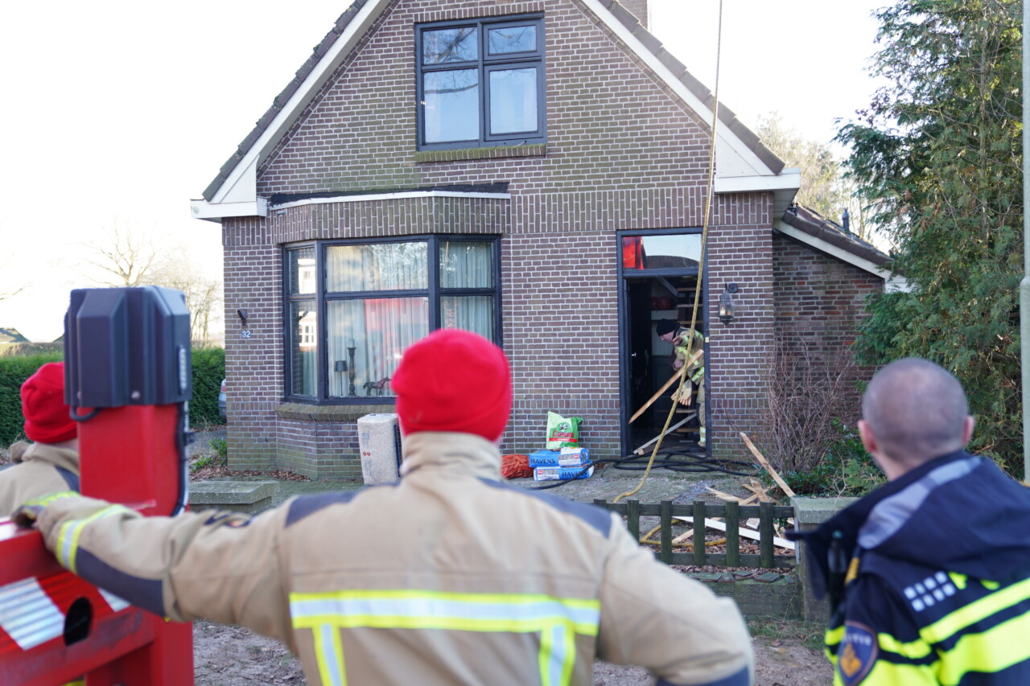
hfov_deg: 55.8
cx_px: 515
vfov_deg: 38.9
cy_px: 343
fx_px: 973
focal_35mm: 34
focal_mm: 34
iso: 100
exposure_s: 1/60
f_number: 2.8
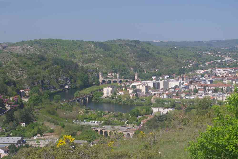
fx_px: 545
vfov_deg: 16.6
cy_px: 80
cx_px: 119
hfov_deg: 24.6
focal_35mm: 82
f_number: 11
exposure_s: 1/100
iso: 200
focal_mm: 55
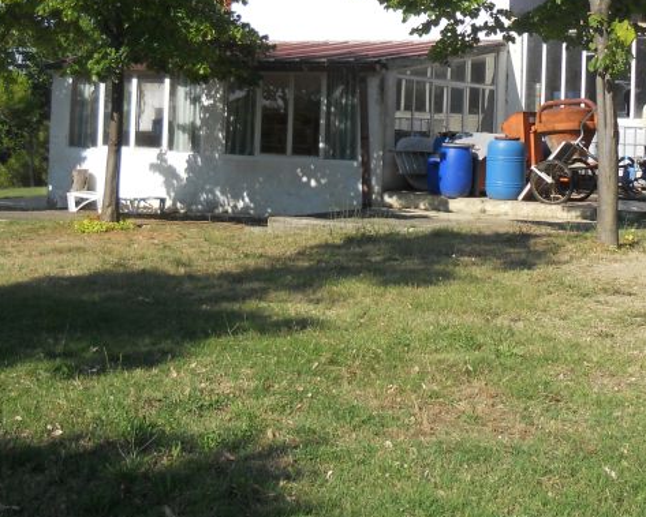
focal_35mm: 57
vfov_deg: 25.6
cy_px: 25
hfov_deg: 32.8
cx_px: 406
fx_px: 1090
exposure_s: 1/1000
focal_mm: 4.9
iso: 80
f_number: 3.2
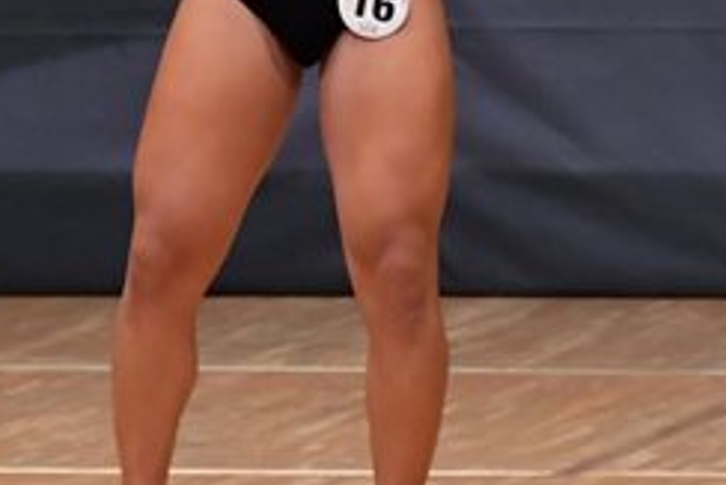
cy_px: -71
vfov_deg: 1.7
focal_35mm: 809
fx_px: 16324
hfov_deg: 2.5
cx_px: 257
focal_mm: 170
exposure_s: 1/400
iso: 6400
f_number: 5.6
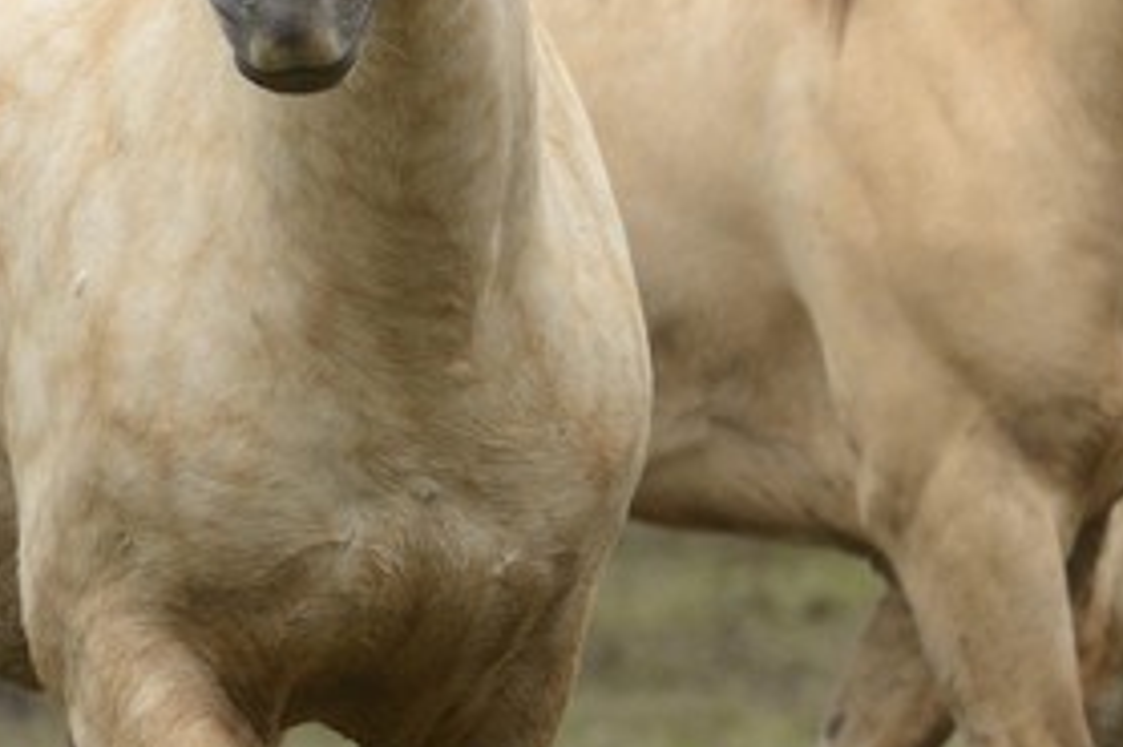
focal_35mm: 1150
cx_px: 2795
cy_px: 238
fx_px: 35851
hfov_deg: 1.8
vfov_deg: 1.2
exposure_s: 1/640
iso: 400
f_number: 5
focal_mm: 200
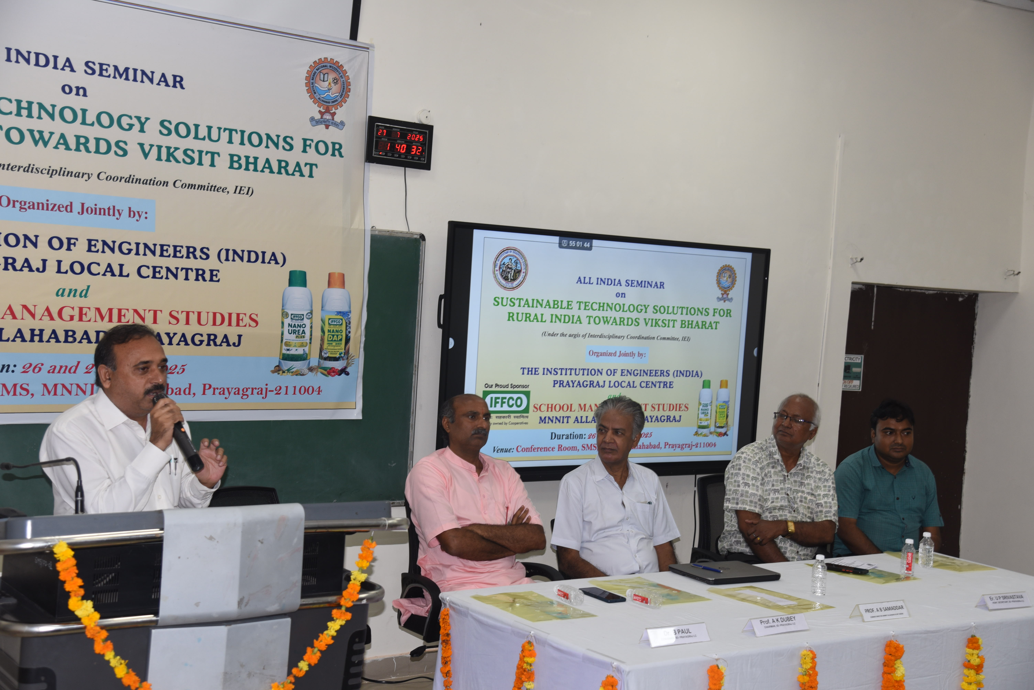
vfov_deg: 28.1
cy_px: 345
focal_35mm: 48
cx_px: 517
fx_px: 1379
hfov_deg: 41.1
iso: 400
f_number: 4.5
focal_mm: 48
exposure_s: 1/80
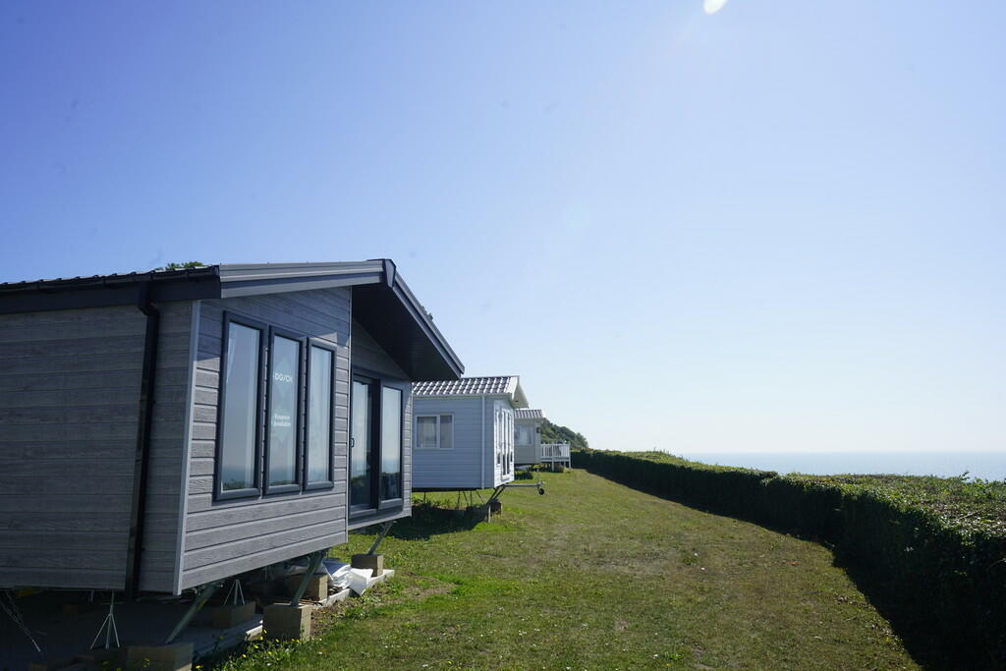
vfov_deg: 53.1
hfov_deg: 73.7
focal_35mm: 24
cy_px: 336
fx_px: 671
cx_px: 503
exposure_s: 1/125
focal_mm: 24
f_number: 11
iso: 100
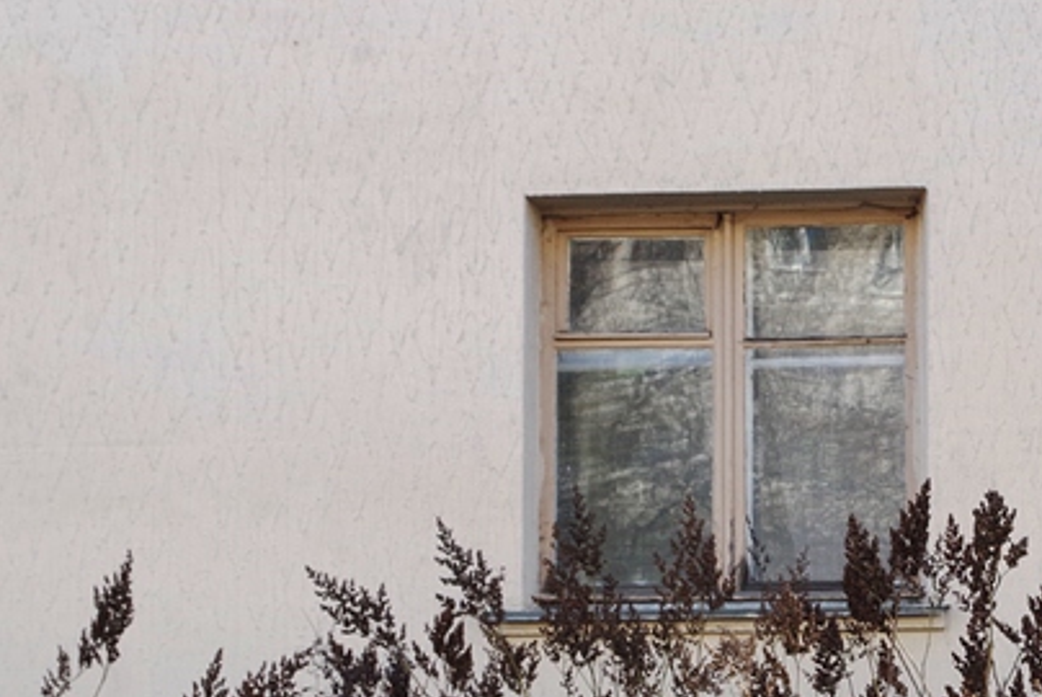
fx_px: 2810
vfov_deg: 14.0
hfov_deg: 20.7
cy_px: 589
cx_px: 864
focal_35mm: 97
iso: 400
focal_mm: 32.5
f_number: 11
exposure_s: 1/80
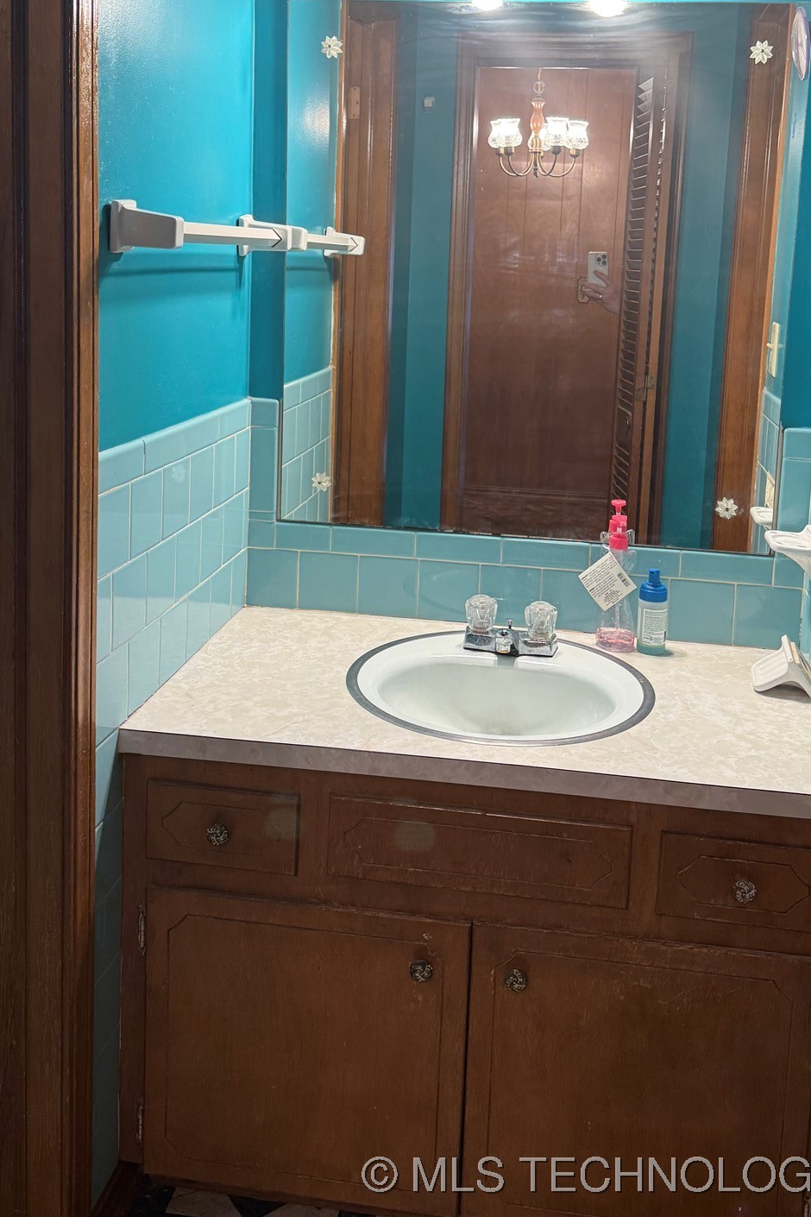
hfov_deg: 38.8
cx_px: 444
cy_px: 395
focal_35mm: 34
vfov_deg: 54.5
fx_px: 1149
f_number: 1.78
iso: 125
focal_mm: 6.76
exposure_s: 1/120
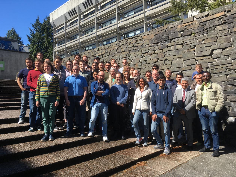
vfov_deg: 48.2
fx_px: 198
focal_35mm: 29
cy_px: 88
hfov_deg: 61.7
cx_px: 118
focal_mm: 4.15
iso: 25
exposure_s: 1/950
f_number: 2.2
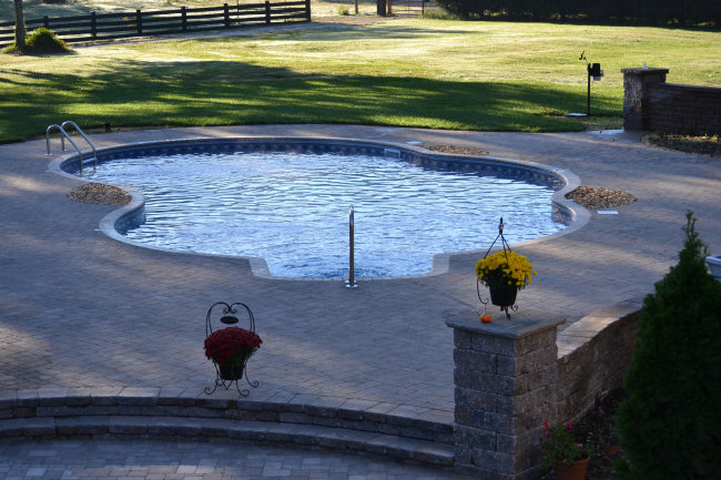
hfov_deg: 24.6
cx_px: 360
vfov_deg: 16.5
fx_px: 1652
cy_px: 240
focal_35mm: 82
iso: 110
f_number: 5.6
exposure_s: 1/125
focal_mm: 55
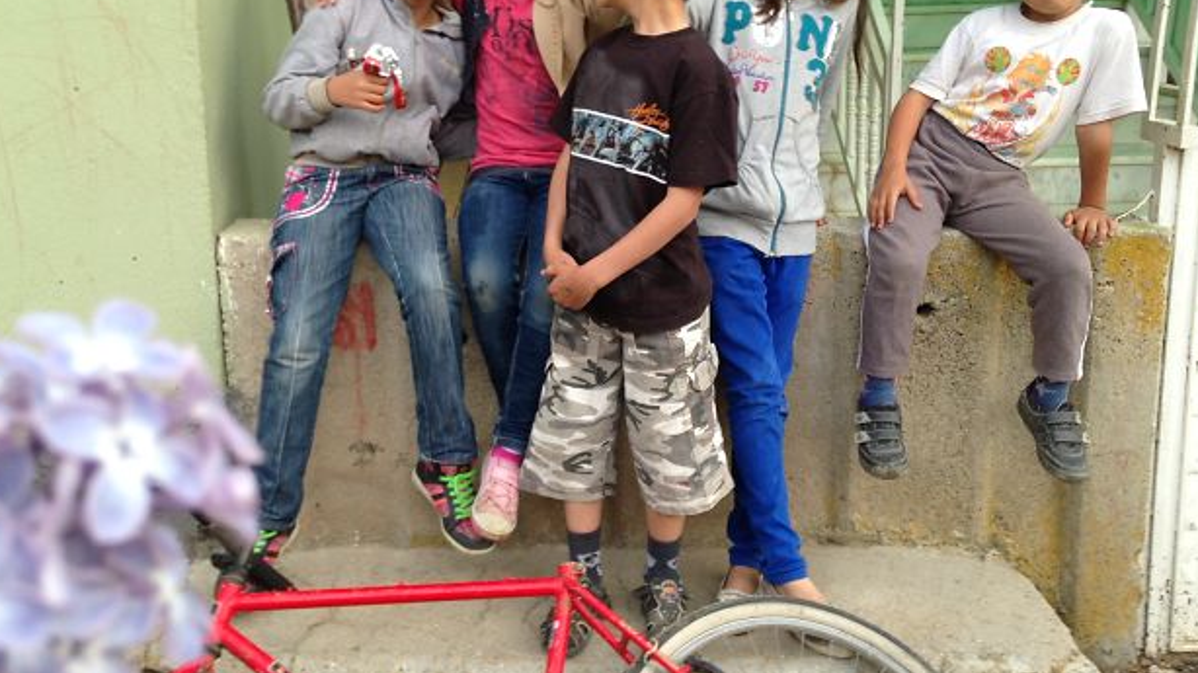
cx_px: 562
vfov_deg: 28.9
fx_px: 1302
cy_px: 262
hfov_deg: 49.4
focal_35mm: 41
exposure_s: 1/120
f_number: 2.4
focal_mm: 4.13
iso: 64
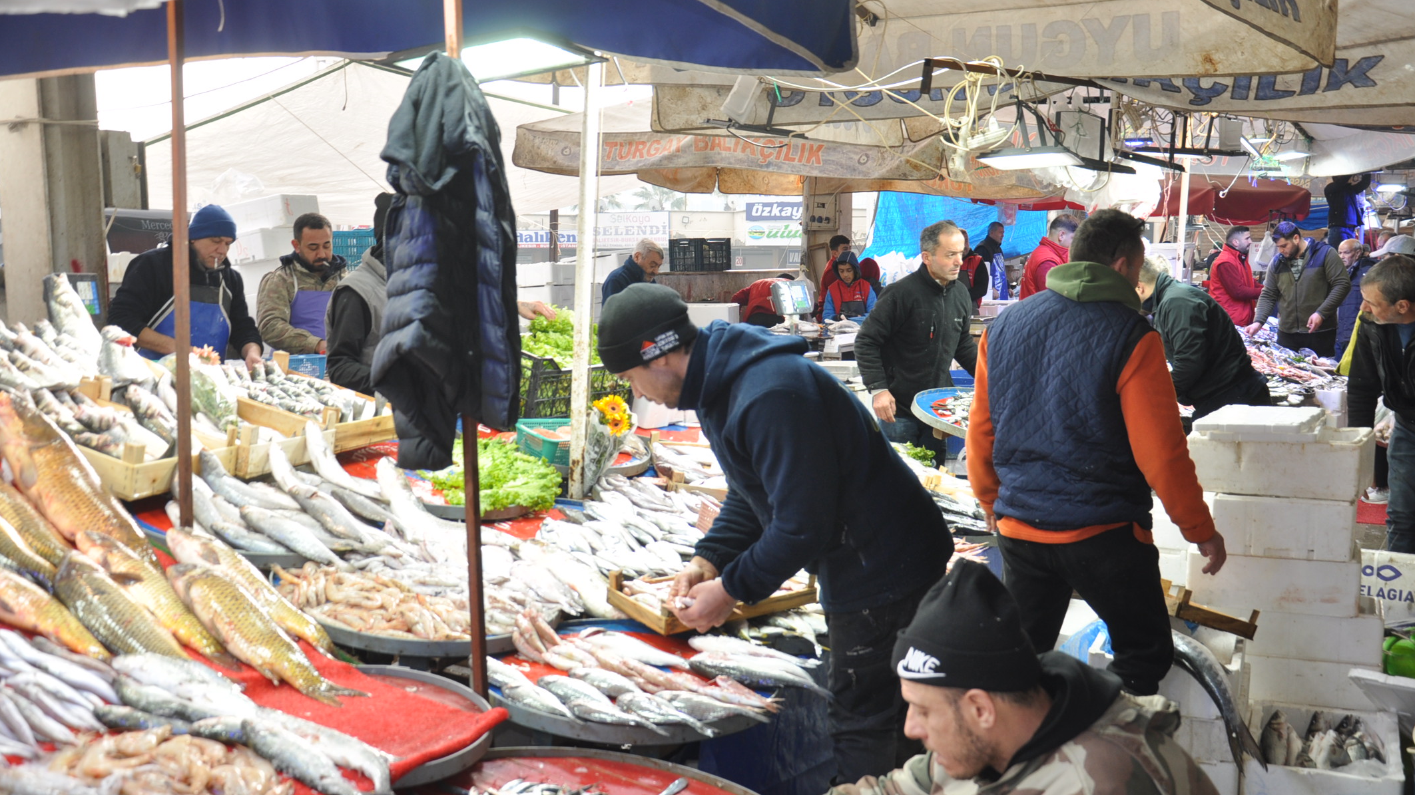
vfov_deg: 31.2
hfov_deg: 52.8
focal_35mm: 38
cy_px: 427
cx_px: 711
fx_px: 1426
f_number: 3.8
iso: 200
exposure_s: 1/200
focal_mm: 24
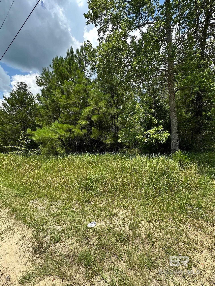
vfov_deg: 102.1
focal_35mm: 14
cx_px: 108
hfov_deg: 85.7
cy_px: 143
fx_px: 116
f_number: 2.2
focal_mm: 2.22
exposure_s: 1/947
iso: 50
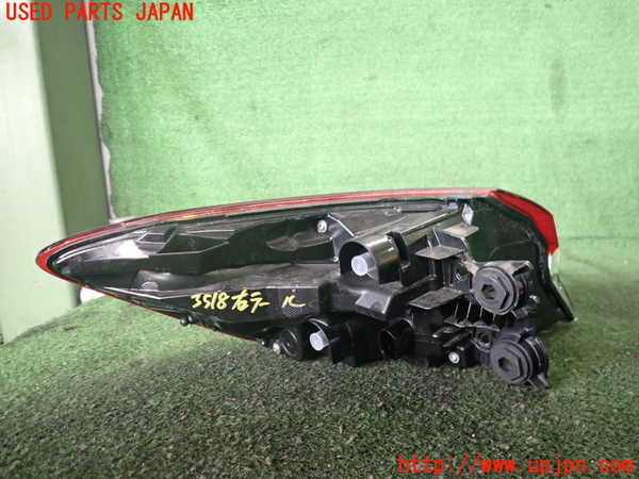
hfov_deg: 69.4
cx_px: 320
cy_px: 240
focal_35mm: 25
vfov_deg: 54.9
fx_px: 461
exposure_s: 1/30
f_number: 2
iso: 250
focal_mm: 4.5
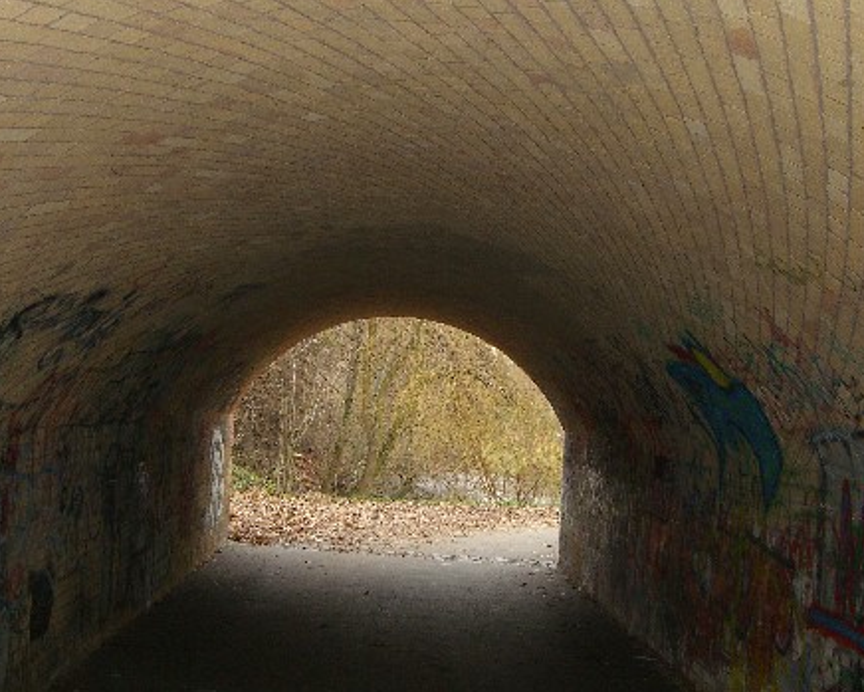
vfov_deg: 25.4
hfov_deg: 31.4
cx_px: 413
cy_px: 336
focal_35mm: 60
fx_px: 1535
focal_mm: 9.5
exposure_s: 1/60
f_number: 3.1
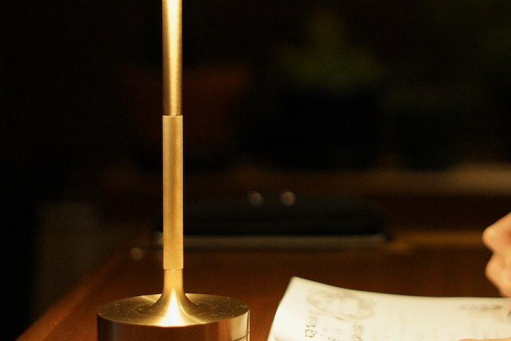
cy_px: 76
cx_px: 415
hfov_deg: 19.2
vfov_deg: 13.0
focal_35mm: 105
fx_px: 1490
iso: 2000
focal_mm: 50
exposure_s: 1/640
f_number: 1.8
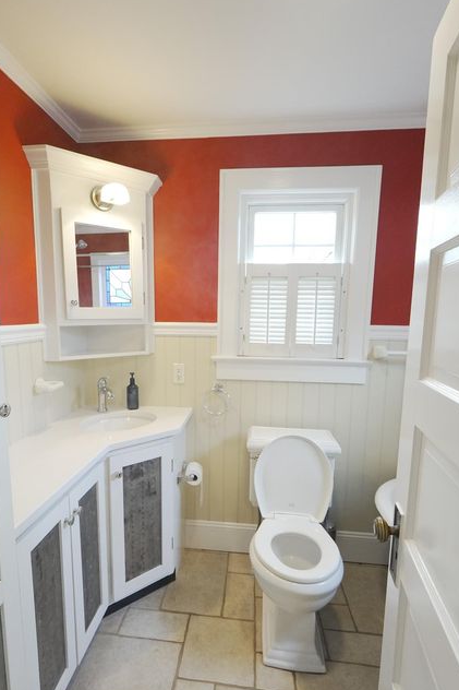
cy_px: 360
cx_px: 213
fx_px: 375
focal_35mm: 20
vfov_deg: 85.1
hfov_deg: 62.9
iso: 3200
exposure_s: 1/125
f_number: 4
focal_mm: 11
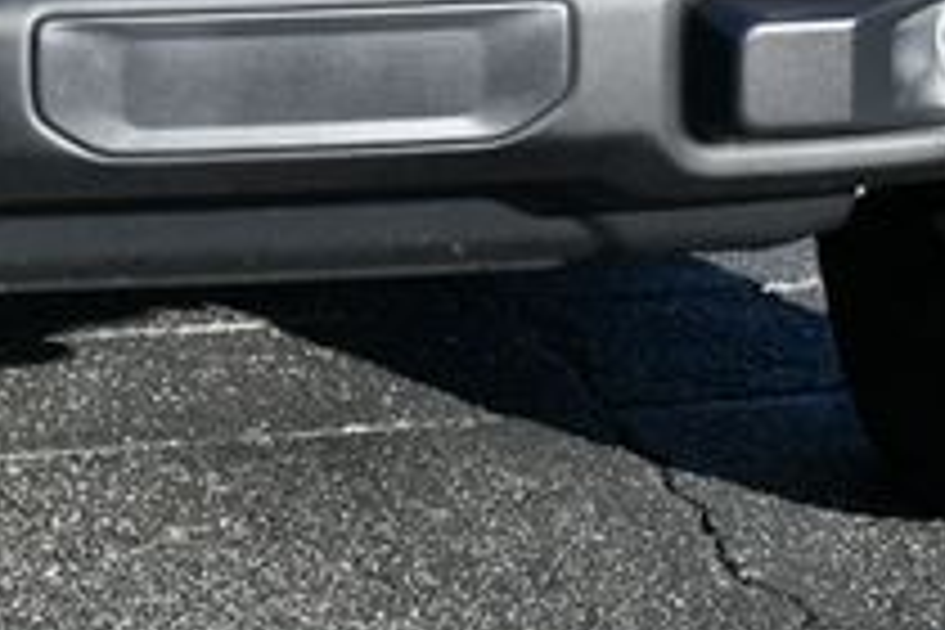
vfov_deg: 7.0
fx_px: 5118
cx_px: 279
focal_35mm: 195
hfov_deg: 10.5
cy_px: -140
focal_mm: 32
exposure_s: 1/250
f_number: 8
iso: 200
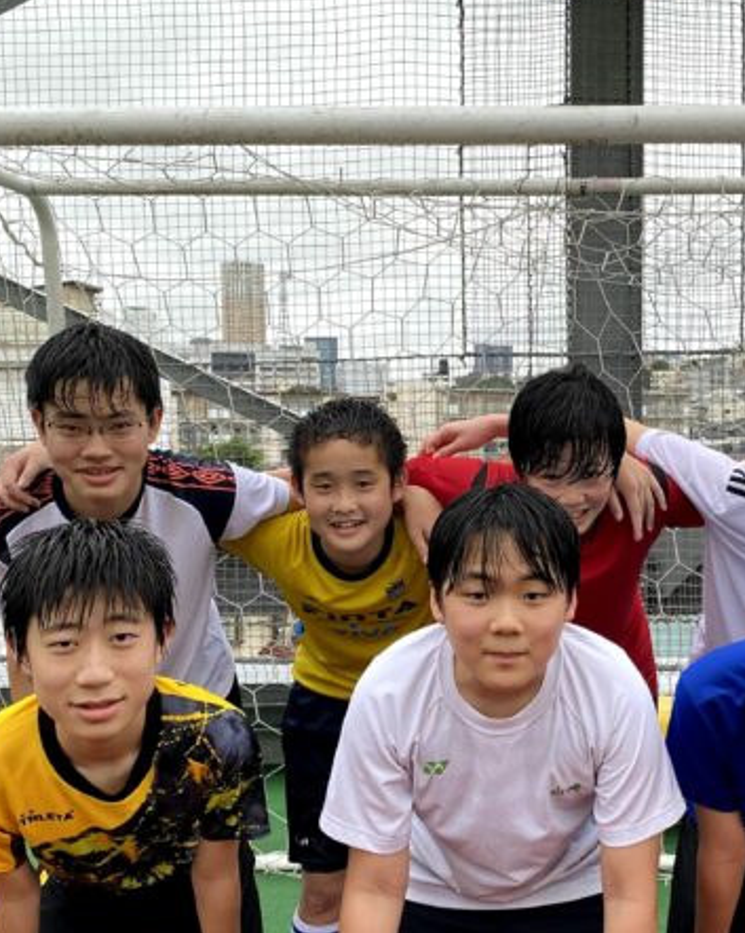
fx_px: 1352
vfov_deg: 38.0
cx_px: 569
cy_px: 511
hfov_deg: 30.2
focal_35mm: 49
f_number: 1.8
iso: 50
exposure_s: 1/121
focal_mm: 4.25
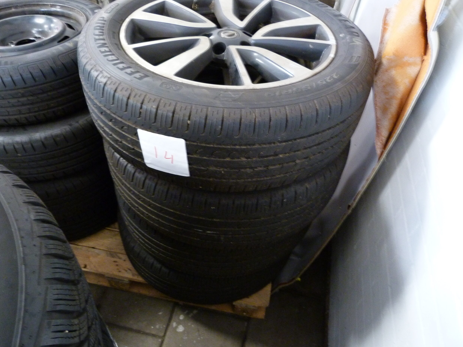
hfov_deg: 67.3
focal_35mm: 26
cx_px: 237
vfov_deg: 53.0
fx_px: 348
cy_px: 169
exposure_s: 1/5
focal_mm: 4.5
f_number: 2.8
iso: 400
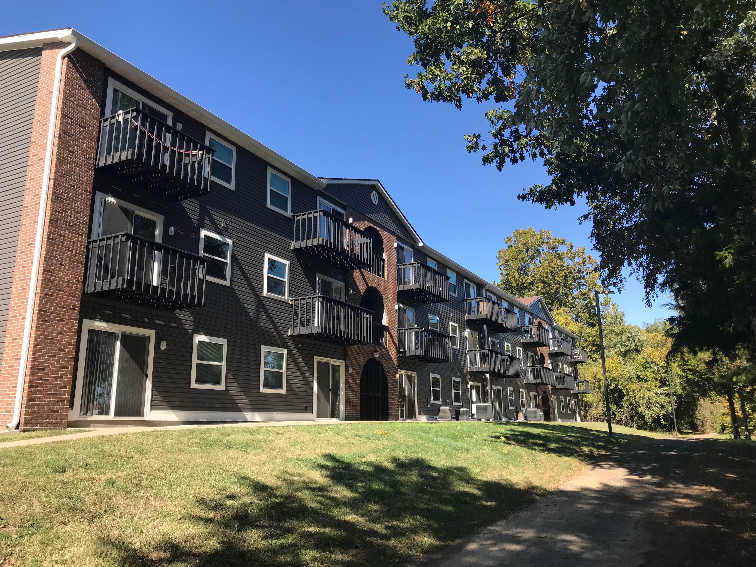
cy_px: 284
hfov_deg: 63.4
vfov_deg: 49.7
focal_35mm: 28
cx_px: 378
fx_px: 612
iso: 20
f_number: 1.8
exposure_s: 1/1076
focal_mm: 3.99
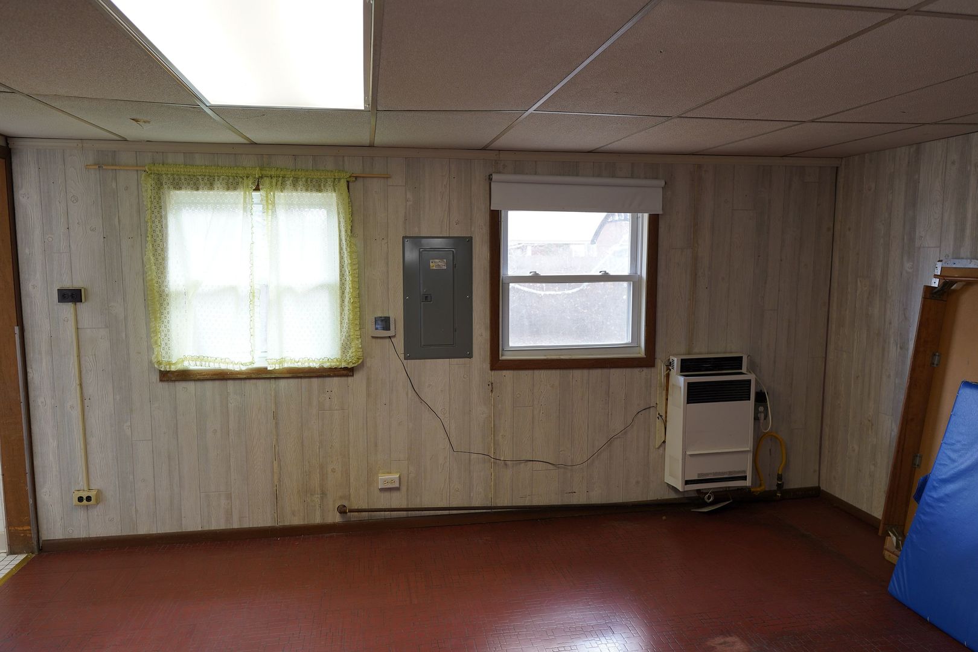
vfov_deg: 53.1
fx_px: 652
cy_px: 326
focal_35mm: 24
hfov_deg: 73.7
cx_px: 489
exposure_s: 1/50
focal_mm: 16
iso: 100
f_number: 2.5
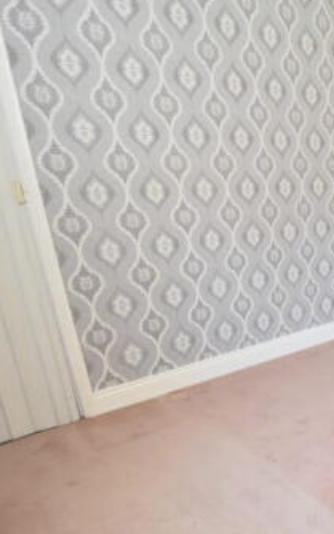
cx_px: 445
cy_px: 313
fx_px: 437
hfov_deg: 31.3
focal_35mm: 30
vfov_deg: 62.5
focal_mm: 10
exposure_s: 1/60
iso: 800
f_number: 4
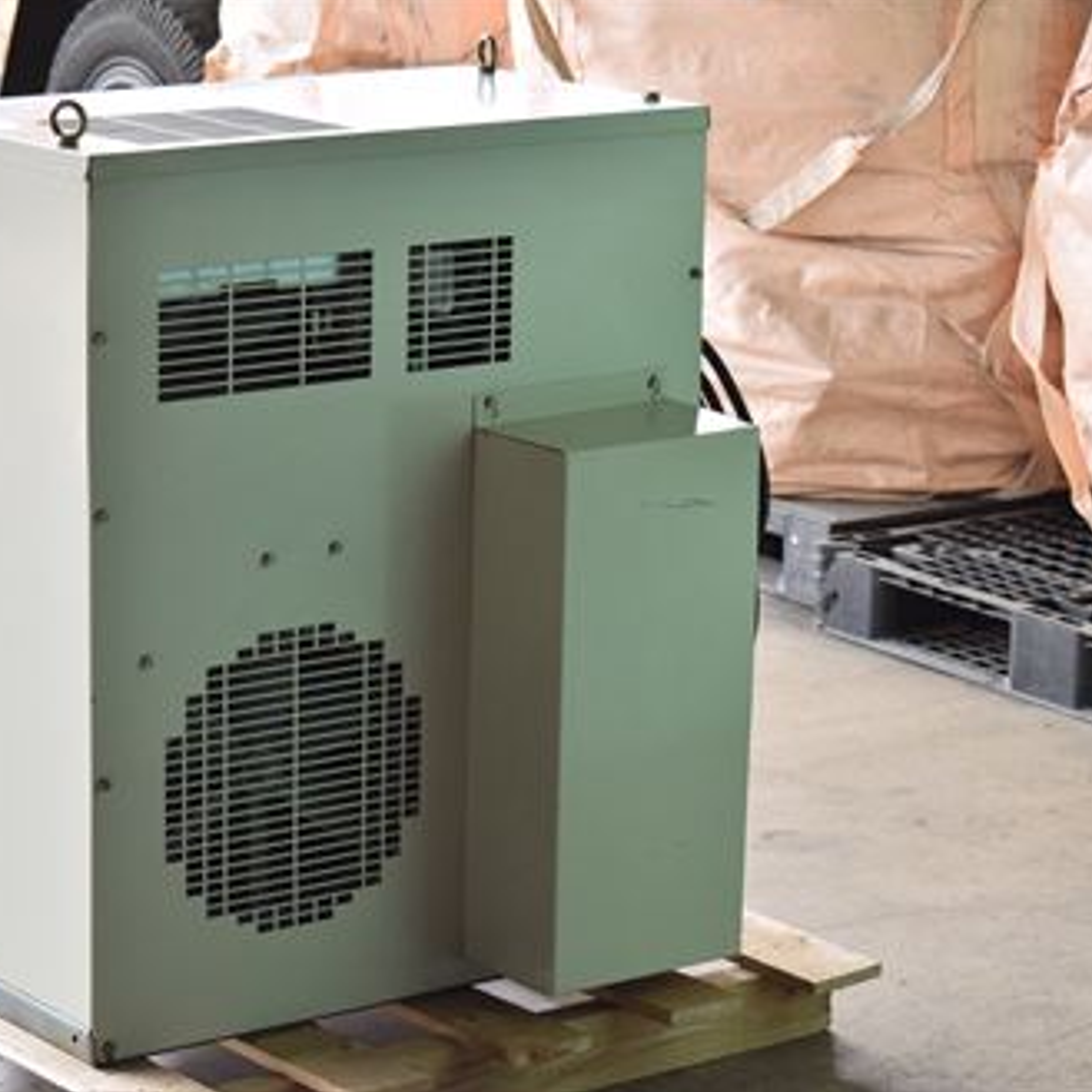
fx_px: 3806
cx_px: 355
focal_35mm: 107
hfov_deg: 16.3
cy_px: 541
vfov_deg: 16.3
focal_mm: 55
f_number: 6.3
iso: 1250
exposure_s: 1/400
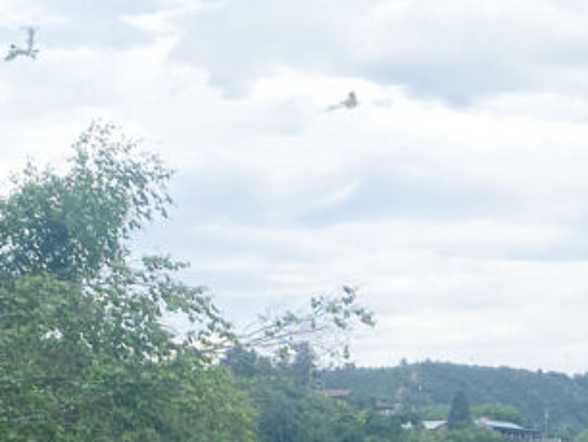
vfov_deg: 12.3
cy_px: 626
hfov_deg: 16.5
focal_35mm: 116
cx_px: 637
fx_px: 1972
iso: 32
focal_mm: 4.25
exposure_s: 1/1377
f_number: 1.8
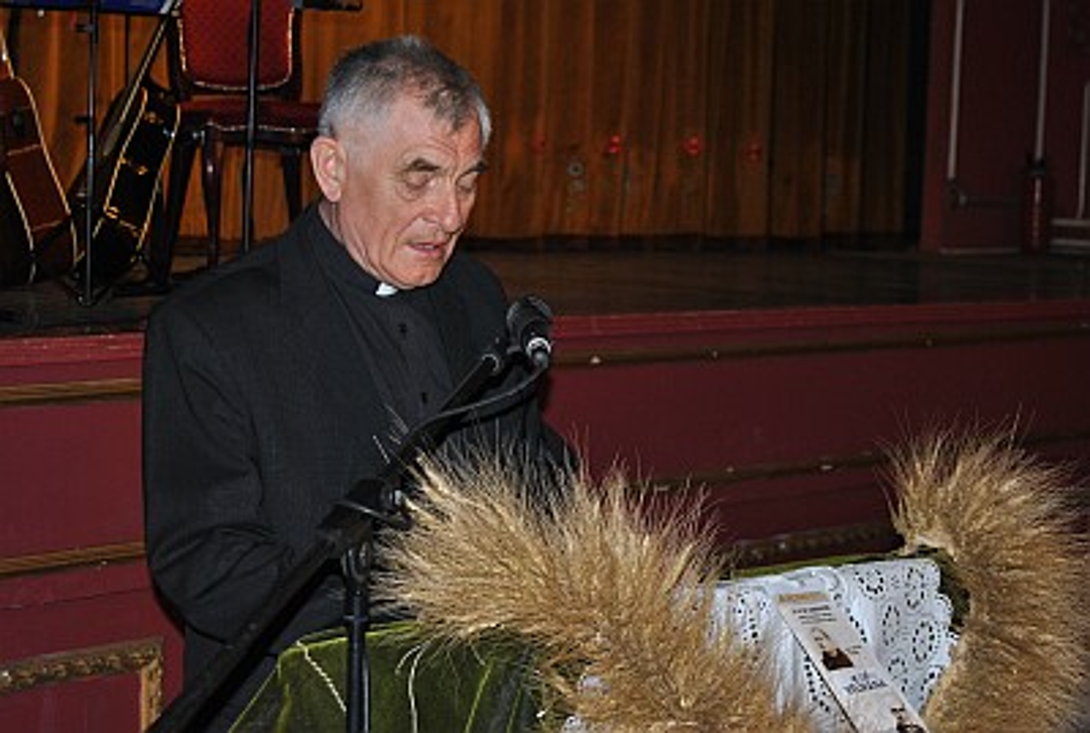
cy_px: 366
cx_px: 545
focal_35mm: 69
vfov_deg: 19.8
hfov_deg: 29.2
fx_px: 2095
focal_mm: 46
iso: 200
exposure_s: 1/60
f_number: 5.3
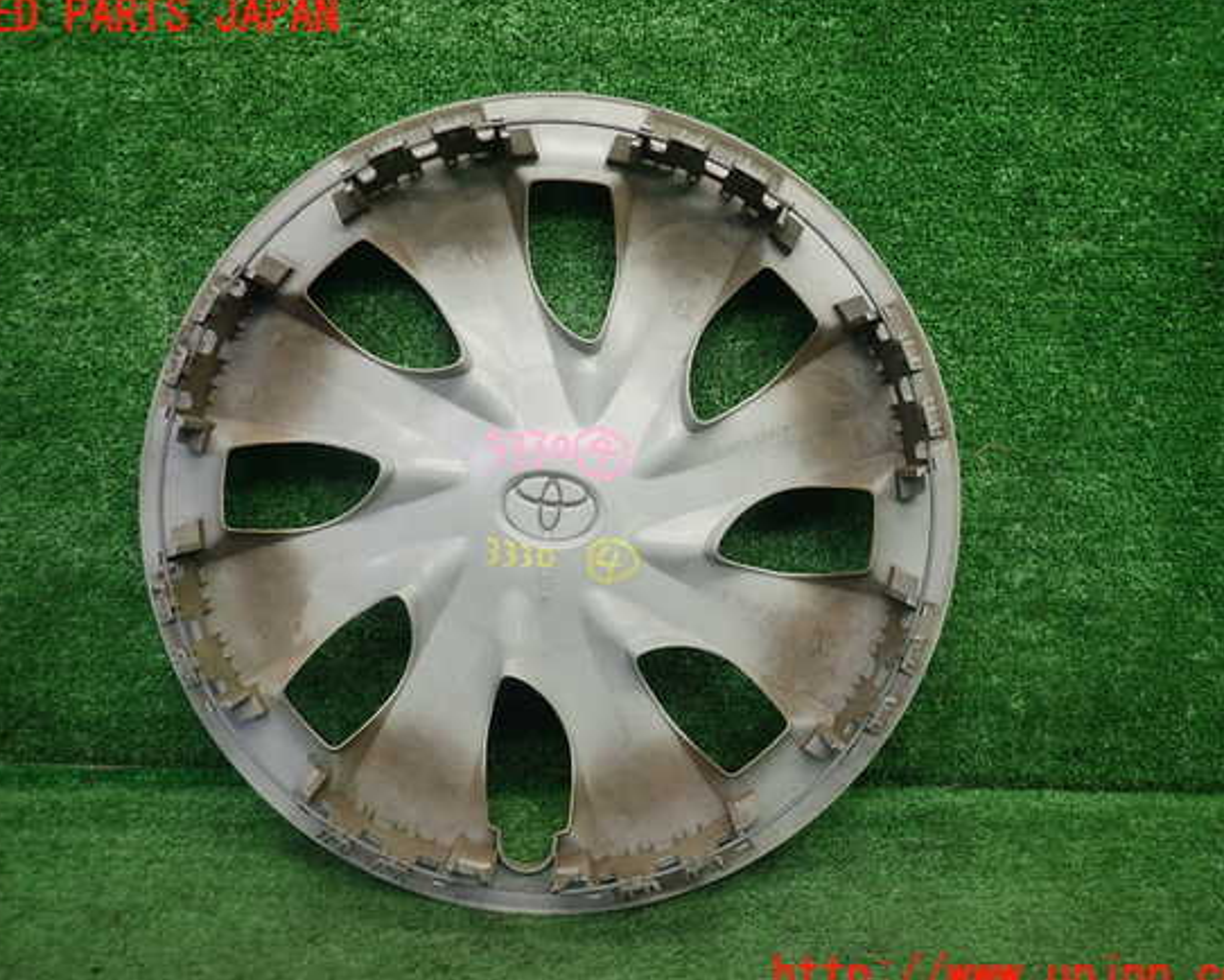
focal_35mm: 27
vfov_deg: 53.2
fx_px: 978
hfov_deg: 64.0
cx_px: 605
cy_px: 497
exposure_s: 1/60
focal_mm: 4.5
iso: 160
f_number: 2
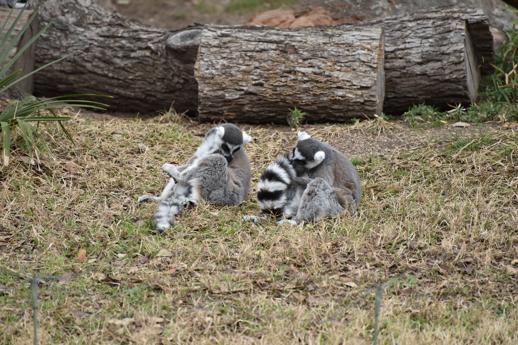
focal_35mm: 300
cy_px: 172
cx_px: 259
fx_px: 4317
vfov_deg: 4.6
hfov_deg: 6.9
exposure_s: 1/640
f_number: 5.6
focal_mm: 300
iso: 560
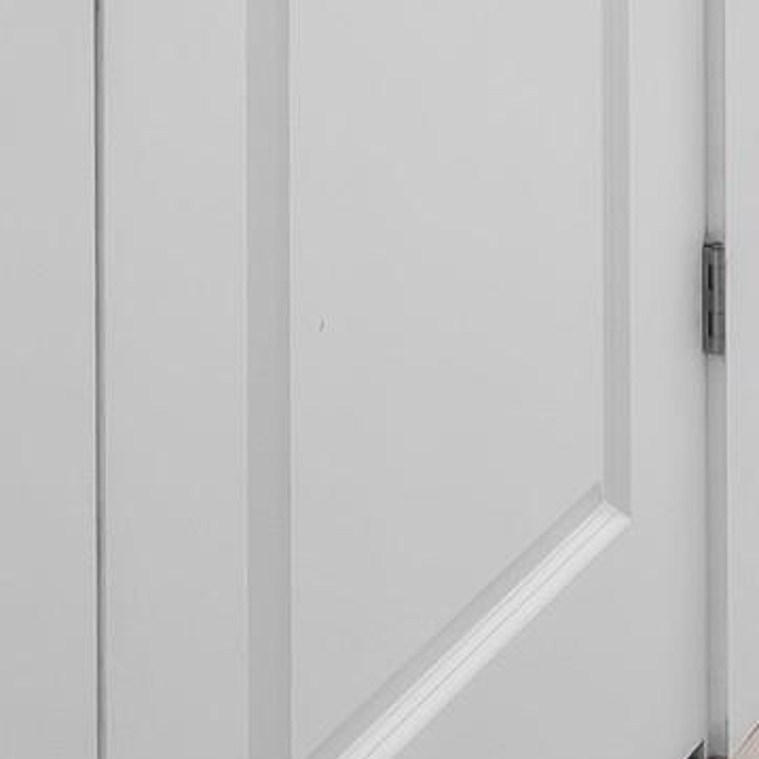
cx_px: 556
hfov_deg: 15.4
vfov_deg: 13.9
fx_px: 2794
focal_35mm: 113
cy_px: -564
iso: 400
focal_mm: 15.5
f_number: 10
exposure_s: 1/80
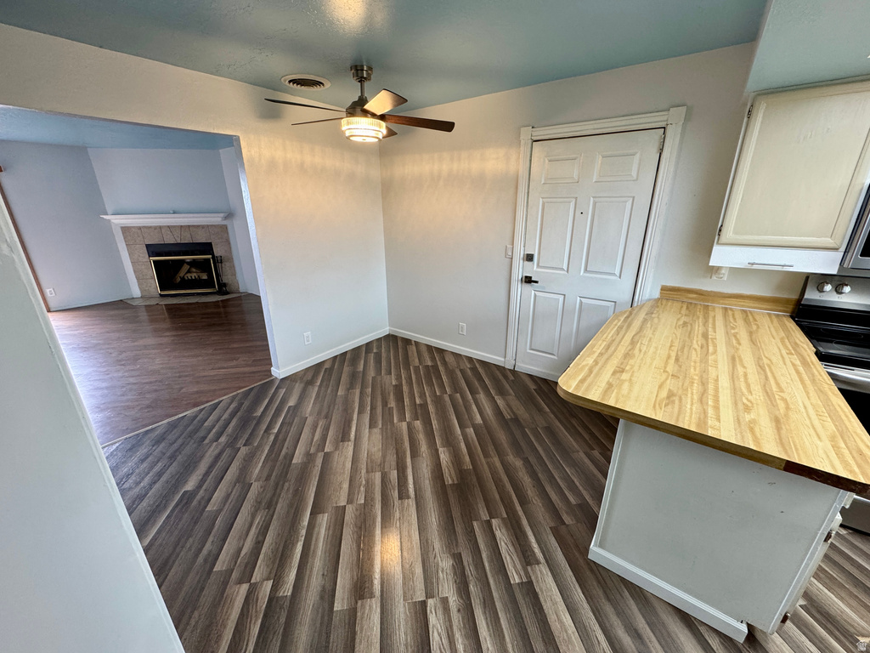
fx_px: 352
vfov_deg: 85.7
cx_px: 435
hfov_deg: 102.1
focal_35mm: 14
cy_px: 326
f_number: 2.2
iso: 200
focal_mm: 2.22
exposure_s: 1/60
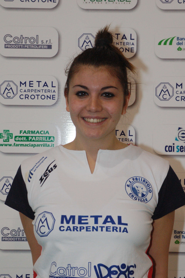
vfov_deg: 20.9
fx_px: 753
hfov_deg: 14.0
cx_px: 92
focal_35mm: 98
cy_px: 139
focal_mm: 65
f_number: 7.1
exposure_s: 1/60
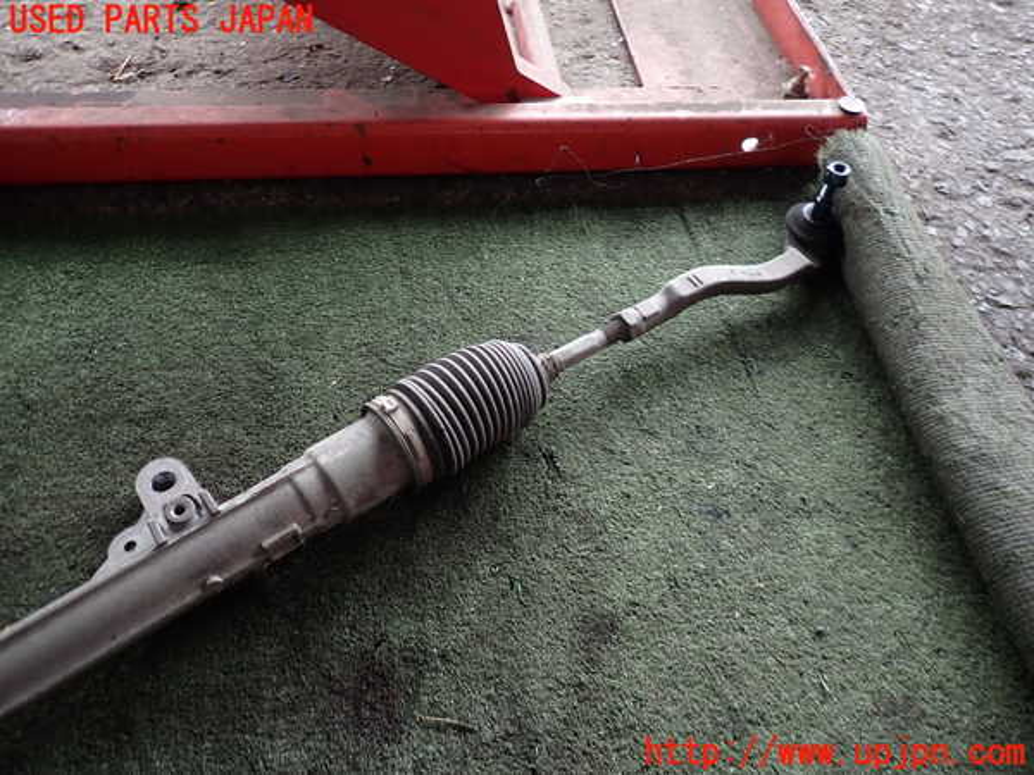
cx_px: 517
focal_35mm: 25
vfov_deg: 54.9
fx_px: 747
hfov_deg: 69.4
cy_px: 388
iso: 200
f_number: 2
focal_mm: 4.5
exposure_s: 1/40
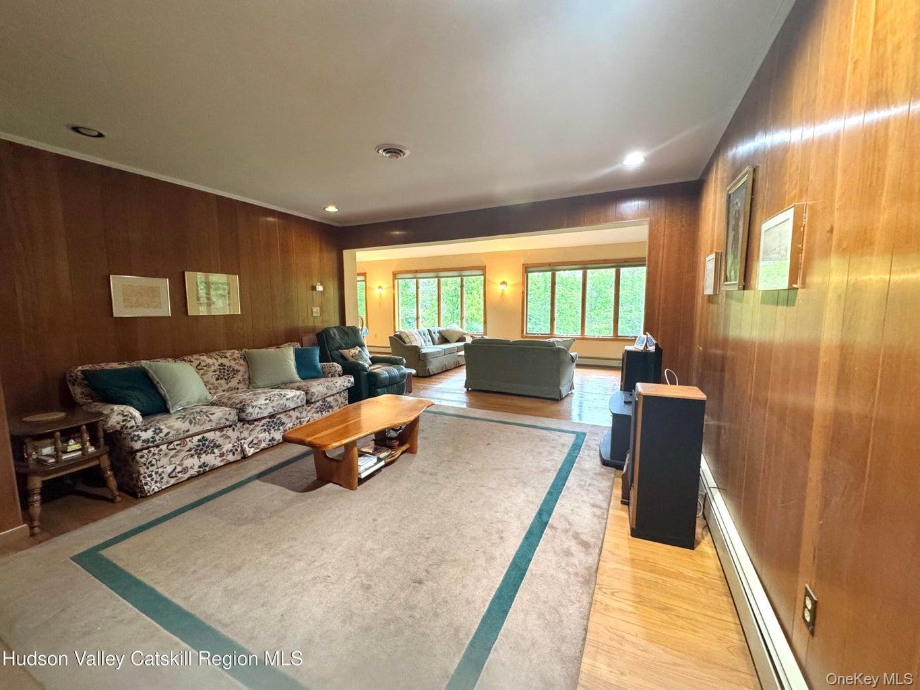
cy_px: 345
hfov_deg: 102.1
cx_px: 460
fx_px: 372
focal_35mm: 14
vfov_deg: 85.7
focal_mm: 2.22
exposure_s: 1/60
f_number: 2.2
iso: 250
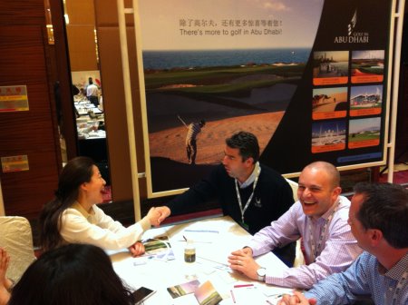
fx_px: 412
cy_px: 152
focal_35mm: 35
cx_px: 204
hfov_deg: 52.7
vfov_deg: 40.6
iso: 250
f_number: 2.8
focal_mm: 3.85
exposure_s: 1/15
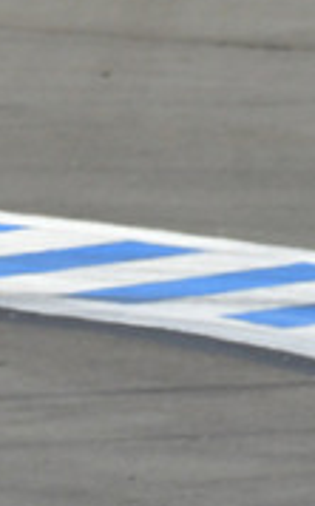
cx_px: -795
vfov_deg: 0.8
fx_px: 35894
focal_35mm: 2609
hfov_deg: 0.5
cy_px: 716
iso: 640
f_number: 10
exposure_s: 1/640
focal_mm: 380
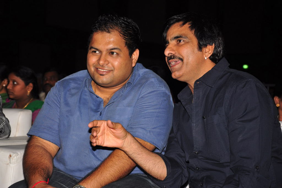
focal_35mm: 105
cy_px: 94
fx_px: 821
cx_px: 141
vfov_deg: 13.0
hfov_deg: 19.5
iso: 250
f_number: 6.3
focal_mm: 70
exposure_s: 1/125
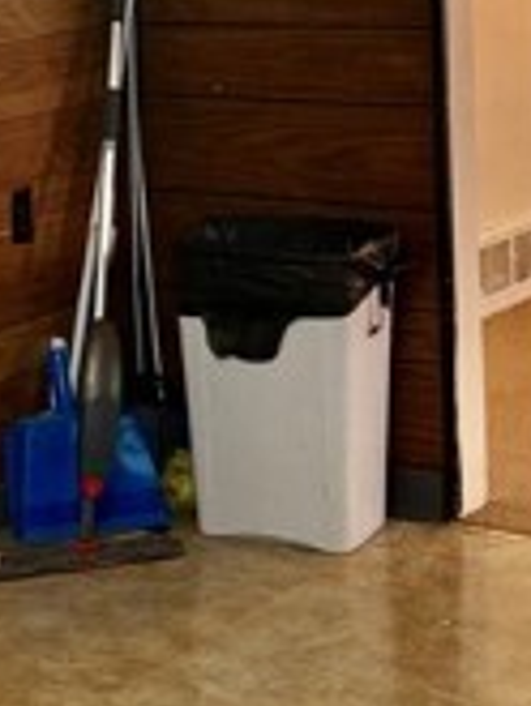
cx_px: 69
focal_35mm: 121
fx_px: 2472
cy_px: -30
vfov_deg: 15.9
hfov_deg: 12.2
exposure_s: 1/60
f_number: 1.6
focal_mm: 5.96
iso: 160
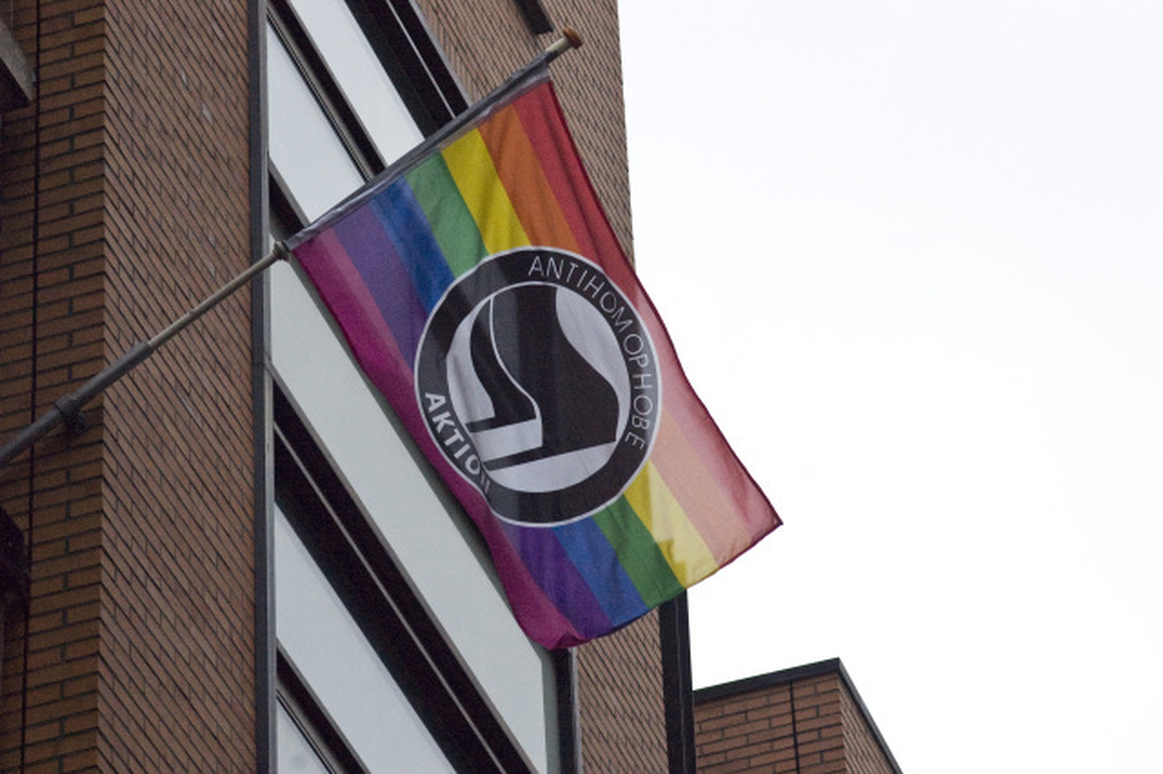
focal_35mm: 165
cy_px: 387
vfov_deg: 8.3
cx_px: 582
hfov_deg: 12.5
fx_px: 5327
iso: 1000
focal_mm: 110
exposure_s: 1/500
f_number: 5.6
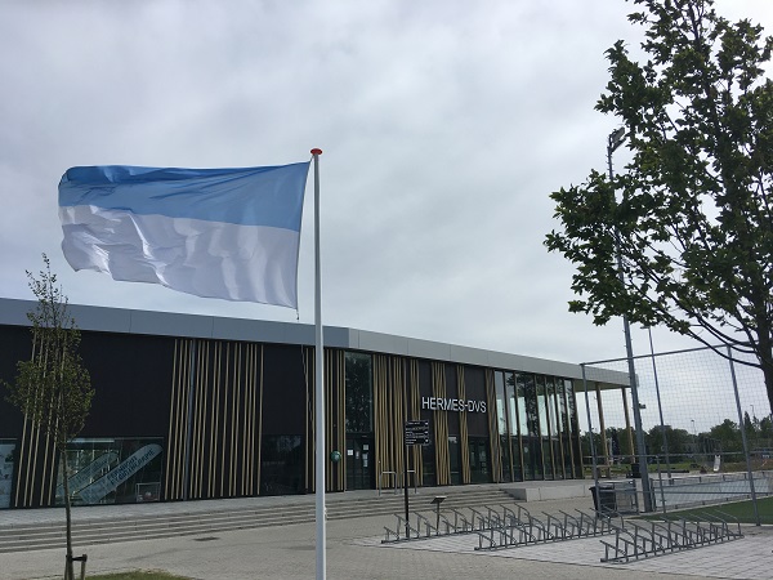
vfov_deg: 48.2
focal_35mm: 29
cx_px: 386
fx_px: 648
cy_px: 290
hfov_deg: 61.7
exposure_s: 1/2331
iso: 25
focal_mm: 4.15
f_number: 2.2
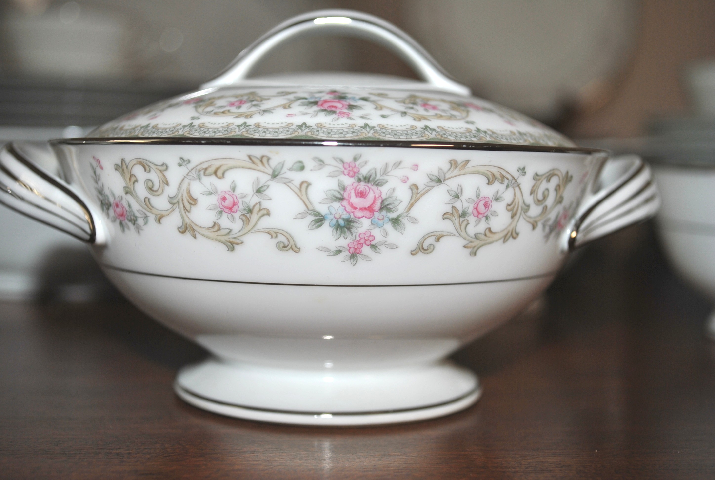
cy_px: 240
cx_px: 358
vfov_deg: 26.6
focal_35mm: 51
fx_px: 1015
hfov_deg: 38.8
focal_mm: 34
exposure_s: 1/60
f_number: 5
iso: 110
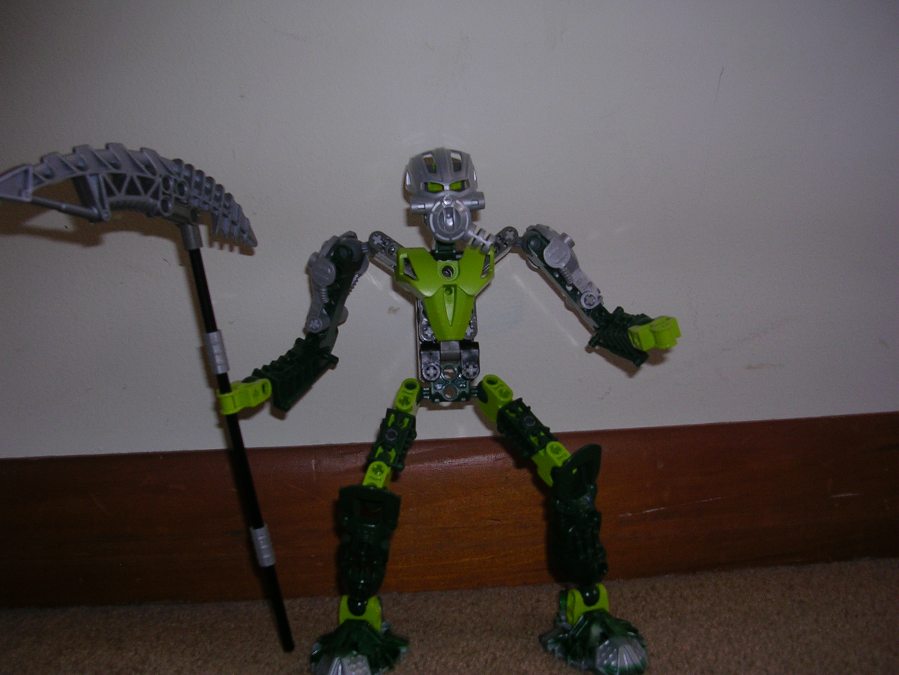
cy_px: 338
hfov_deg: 49.0
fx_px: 987
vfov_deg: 37.7
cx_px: 450
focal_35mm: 38
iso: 50
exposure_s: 1/60.1
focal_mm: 5.8
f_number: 2.8
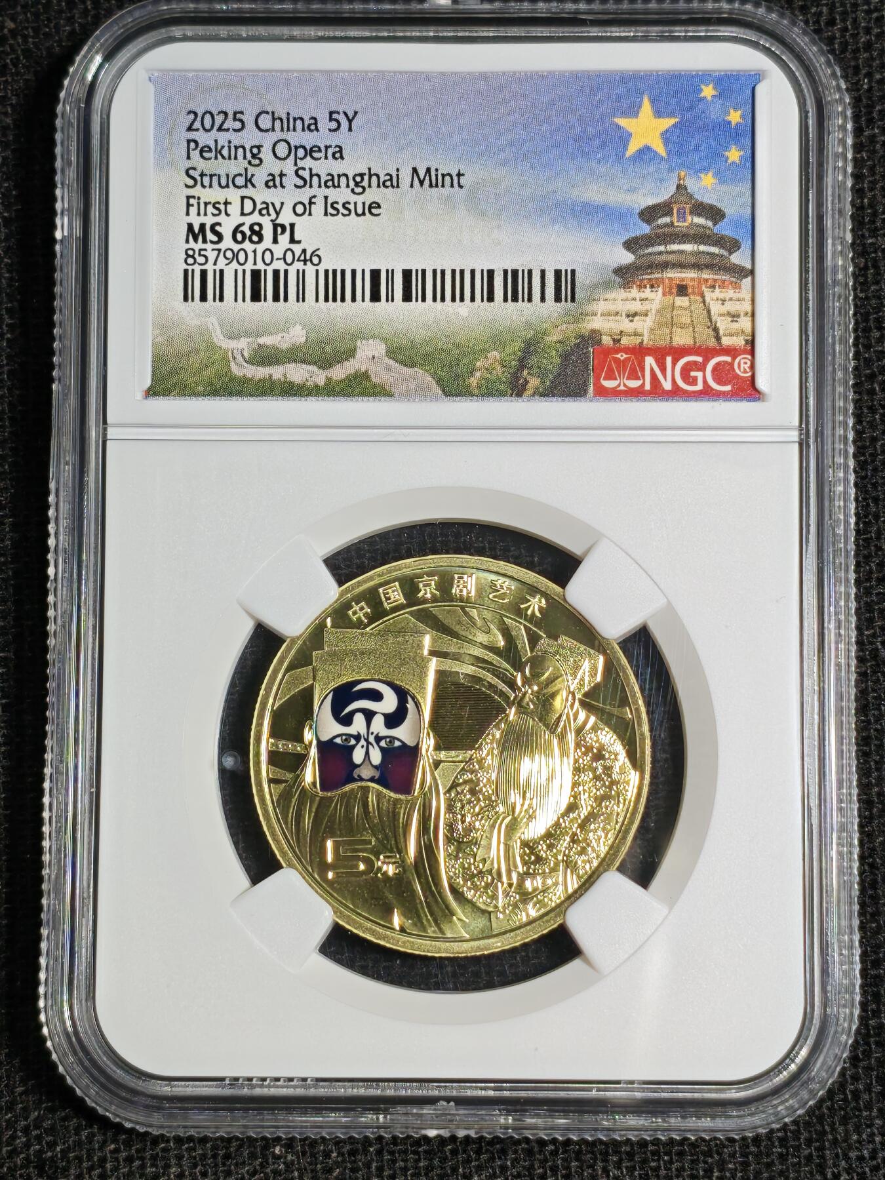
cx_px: 442
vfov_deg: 23.6
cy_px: 590
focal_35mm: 83
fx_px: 2829
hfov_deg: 17.8
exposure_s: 1/577
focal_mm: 4.94
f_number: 1.5
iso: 50
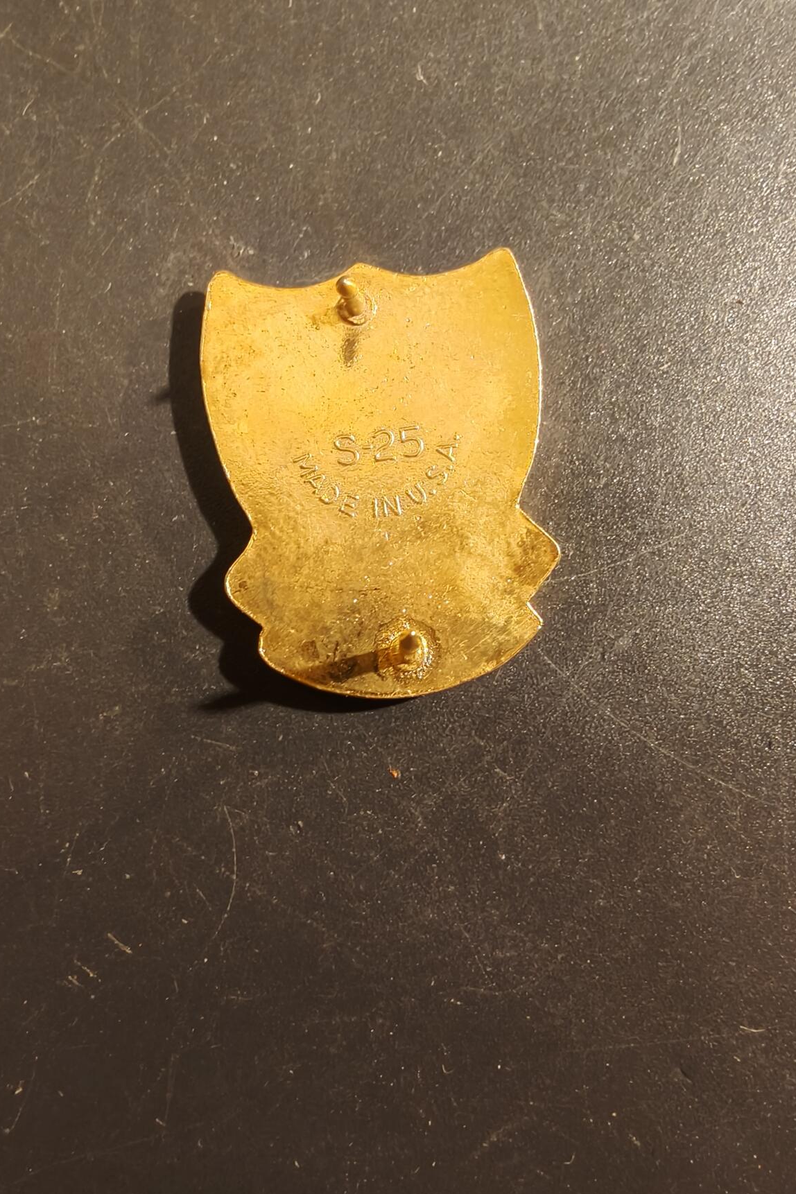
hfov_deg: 51.2
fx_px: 829
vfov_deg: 71.5
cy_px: 590
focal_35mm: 25
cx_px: 350
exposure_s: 1/50
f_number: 2
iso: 500
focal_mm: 2.32
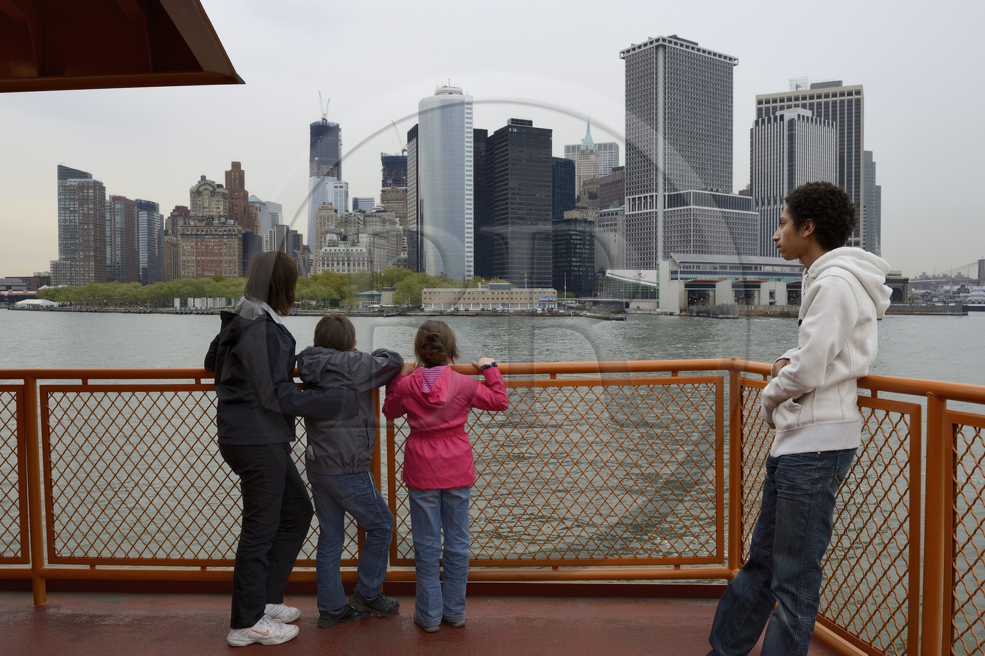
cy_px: 328
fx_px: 656
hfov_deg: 73.8
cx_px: 492
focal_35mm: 24
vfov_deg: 53.1
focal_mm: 24
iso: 400
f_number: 9
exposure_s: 1/250
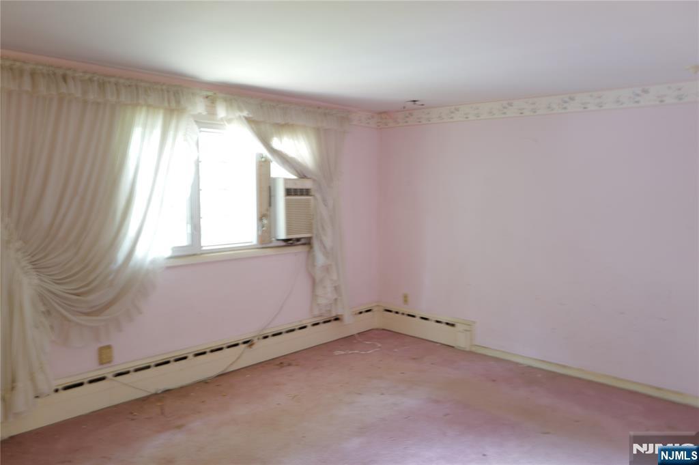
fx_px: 543
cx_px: 350
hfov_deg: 65.5
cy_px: 232
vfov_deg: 46.3
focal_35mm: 28
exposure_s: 1
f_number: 3.5
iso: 100
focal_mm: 28
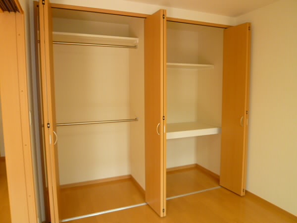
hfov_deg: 69.4
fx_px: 214
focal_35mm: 25
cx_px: 148
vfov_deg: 54.9
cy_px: 112
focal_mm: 4.5
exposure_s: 1/30
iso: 125
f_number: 2.8
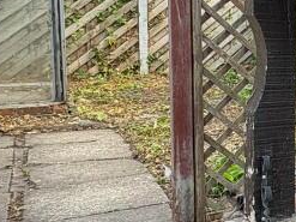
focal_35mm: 58
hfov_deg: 23.6
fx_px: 496
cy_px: 68
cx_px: 482
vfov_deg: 25.0
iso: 50
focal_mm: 2.22
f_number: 2.2
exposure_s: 1/99
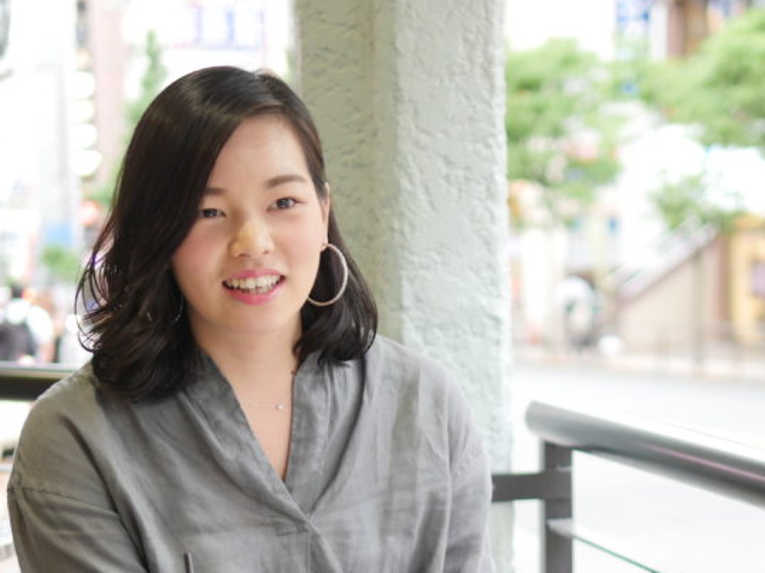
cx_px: 569
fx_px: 2099
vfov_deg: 15.3
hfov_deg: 20.5
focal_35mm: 95
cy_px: 536
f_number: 1.4
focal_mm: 25
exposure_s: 1/60
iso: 320
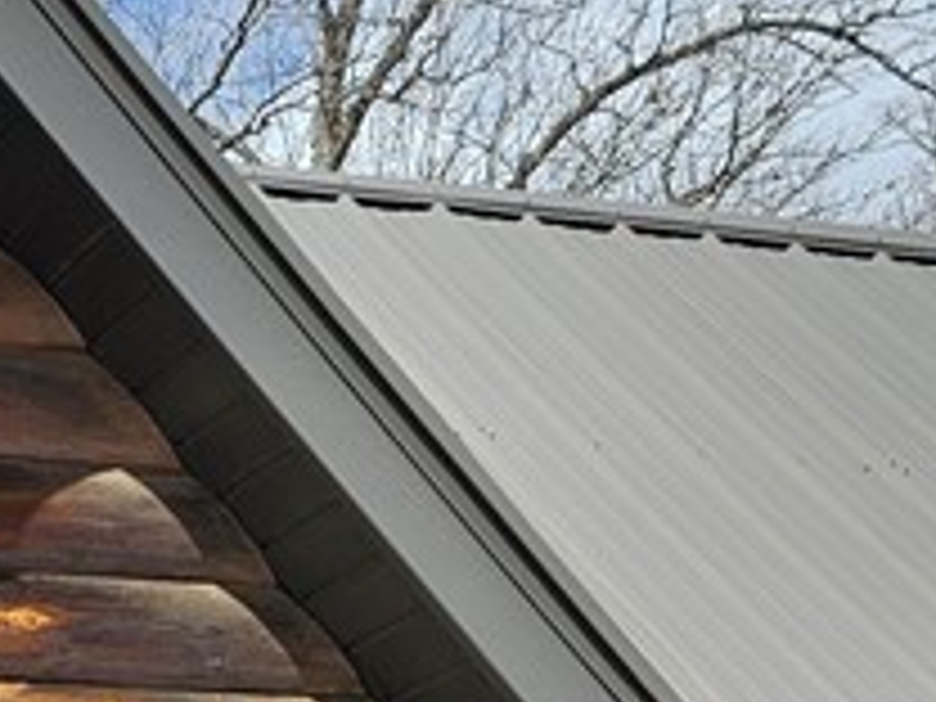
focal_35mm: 113
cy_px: 1485
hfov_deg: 15.7
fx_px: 3055
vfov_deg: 11.5
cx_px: -576
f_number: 1.7
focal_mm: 6.3
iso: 10
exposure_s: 1/624
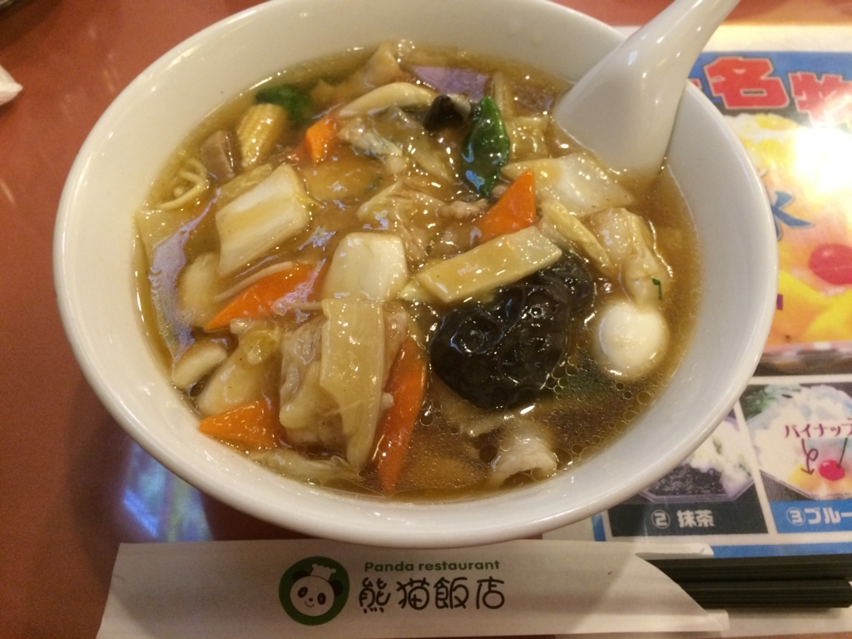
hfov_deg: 61.7
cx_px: 426
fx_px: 714
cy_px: 320
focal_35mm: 29
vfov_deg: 48.2
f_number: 2.2
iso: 320
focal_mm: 4.15
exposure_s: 1/33
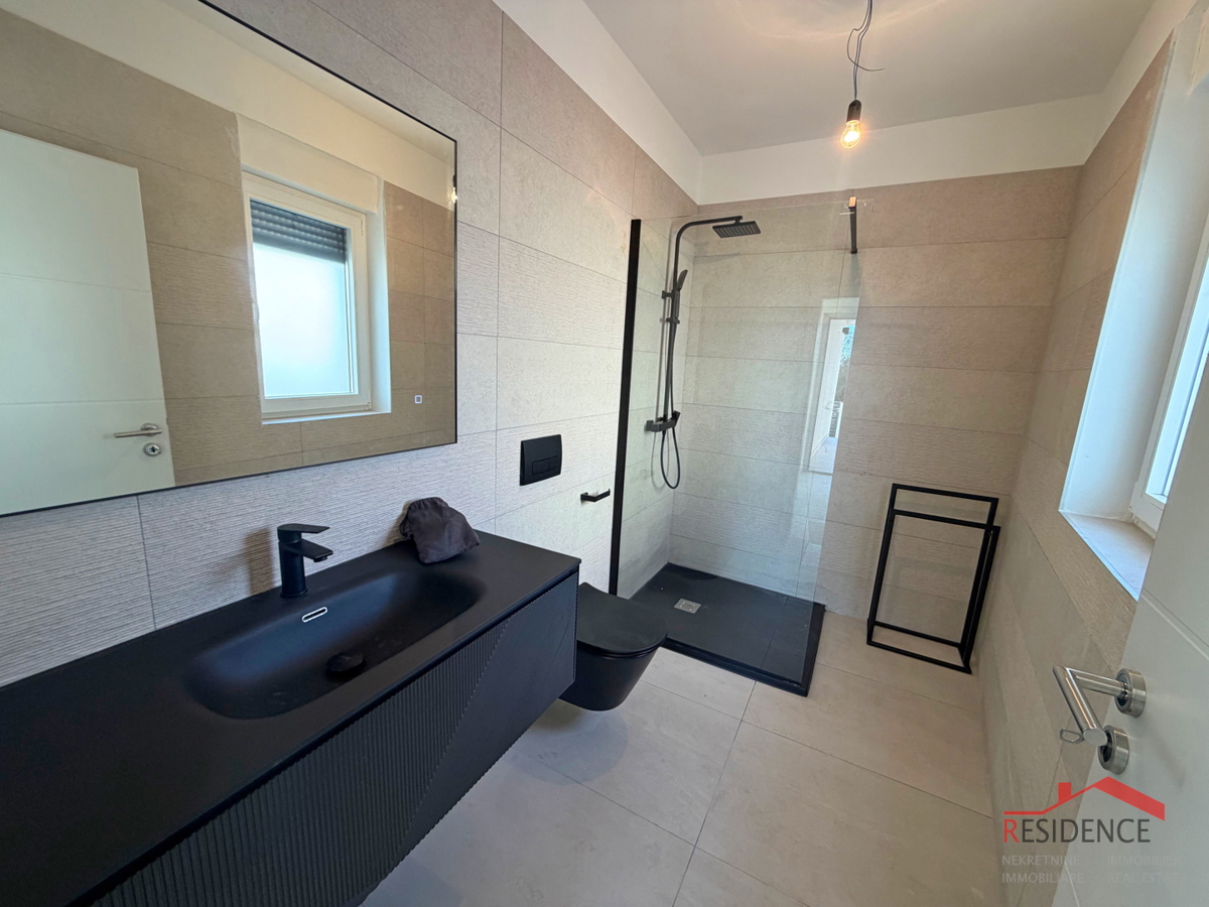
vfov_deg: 85.7
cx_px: 604
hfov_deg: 102.1
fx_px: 489
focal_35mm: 14
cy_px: 454
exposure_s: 1/100
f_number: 2.2
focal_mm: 2.22
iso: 160
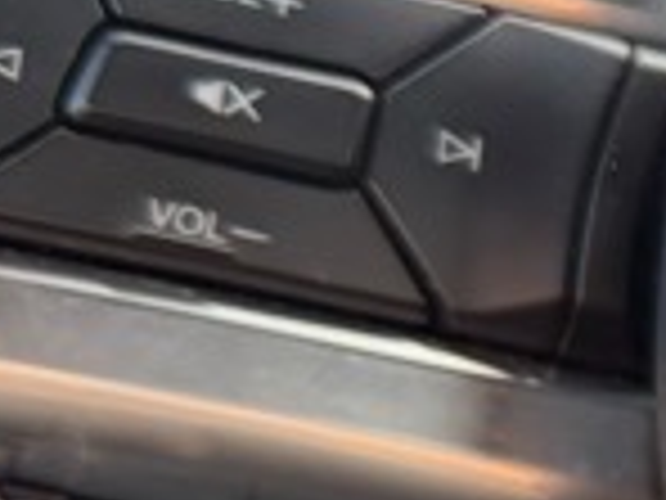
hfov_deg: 10.2
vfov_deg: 8.7
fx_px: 3194
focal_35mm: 166
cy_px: 752
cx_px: 1665
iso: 160
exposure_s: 1/243
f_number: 1.78
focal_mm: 6.76
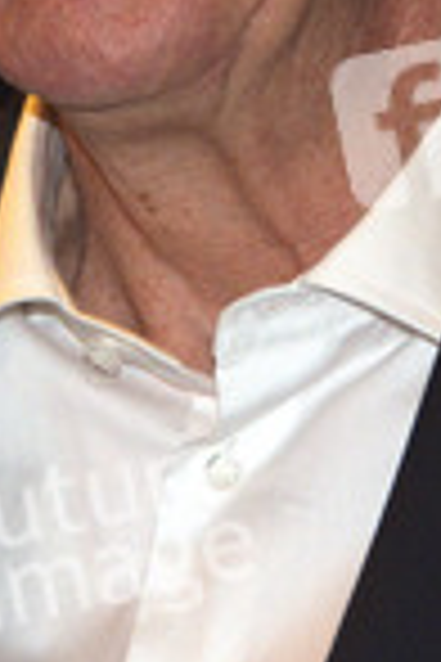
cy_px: -122
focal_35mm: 518
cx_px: 153
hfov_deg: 2.7
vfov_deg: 4.0
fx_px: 9518
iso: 1600
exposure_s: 1/50
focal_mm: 190
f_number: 5.6
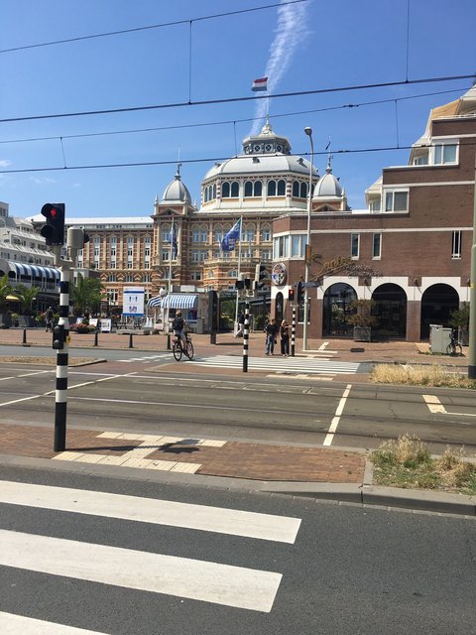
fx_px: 532
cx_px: 238
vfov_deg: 61.7
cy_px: 318
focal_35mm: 29
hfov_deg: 48.2
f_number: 2.2
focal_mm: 4.15
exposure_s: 1/2024
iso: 25
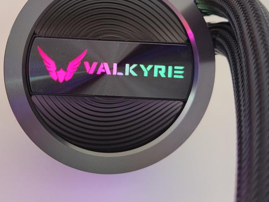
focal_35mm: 59
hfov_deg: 32.4
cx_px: 88
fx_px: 458
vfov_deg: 24.6
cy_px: 55
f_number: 1.85
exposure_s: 1/50
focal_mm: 6.78
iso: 775
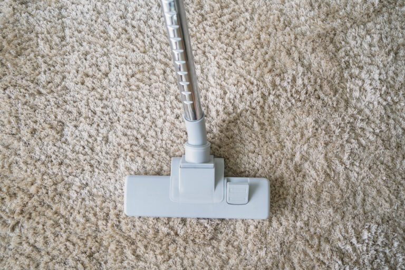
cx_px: 202
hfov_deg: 54.4
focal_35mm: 35
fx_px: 394
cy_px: 135
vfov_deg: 37.9
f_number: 4
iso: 1250
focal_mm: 35
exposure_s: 1/30
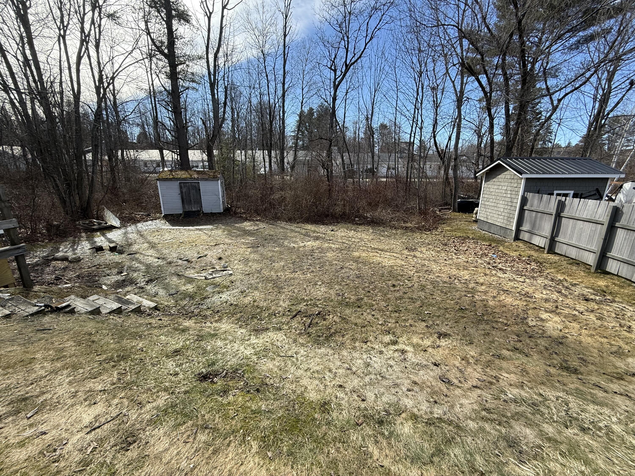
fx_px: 257
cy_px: 238
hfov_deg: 102.1
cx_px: 318
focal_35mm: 14
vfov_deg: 85.7
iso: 50
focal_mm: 2.22
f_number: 2.2
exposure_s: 1/590
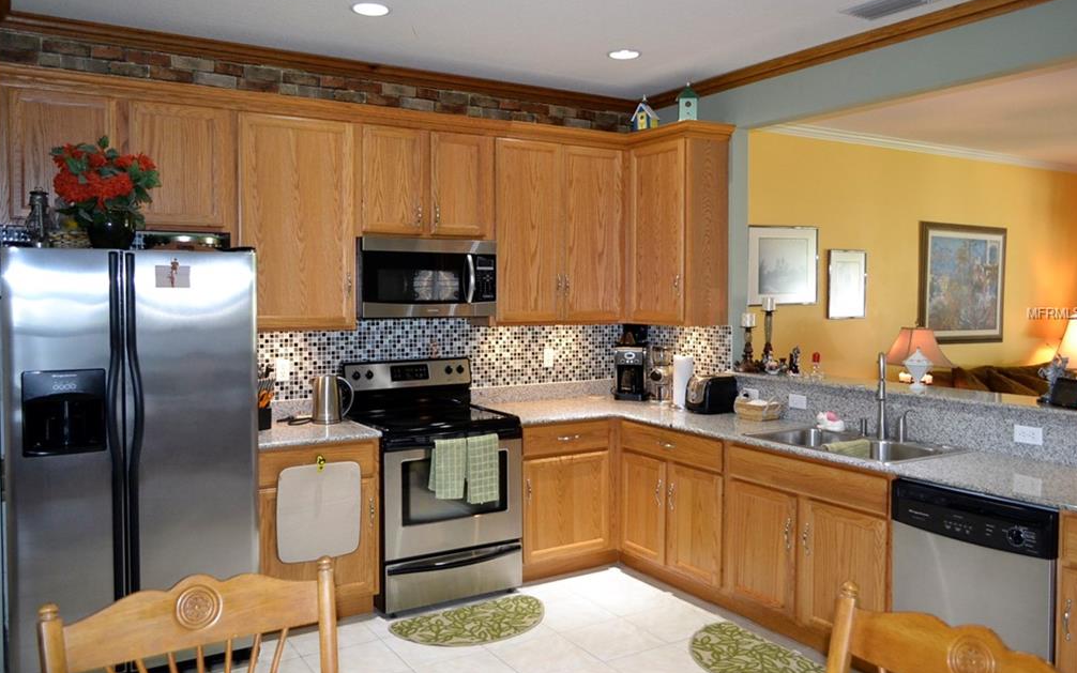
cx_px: 540
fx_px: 822
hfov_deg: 66.5
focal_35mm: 28
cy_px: 313
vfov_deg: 44.5
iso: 1100
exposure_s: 1/60
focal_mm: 18
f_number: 3.5
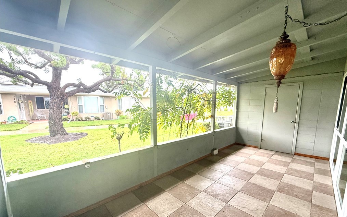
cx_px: 175
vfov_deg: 74.3
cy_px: 126
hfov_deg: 101.5
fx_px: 142
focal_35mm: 15
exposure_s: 1/93
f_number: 2.2
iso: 320
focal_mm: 2.22
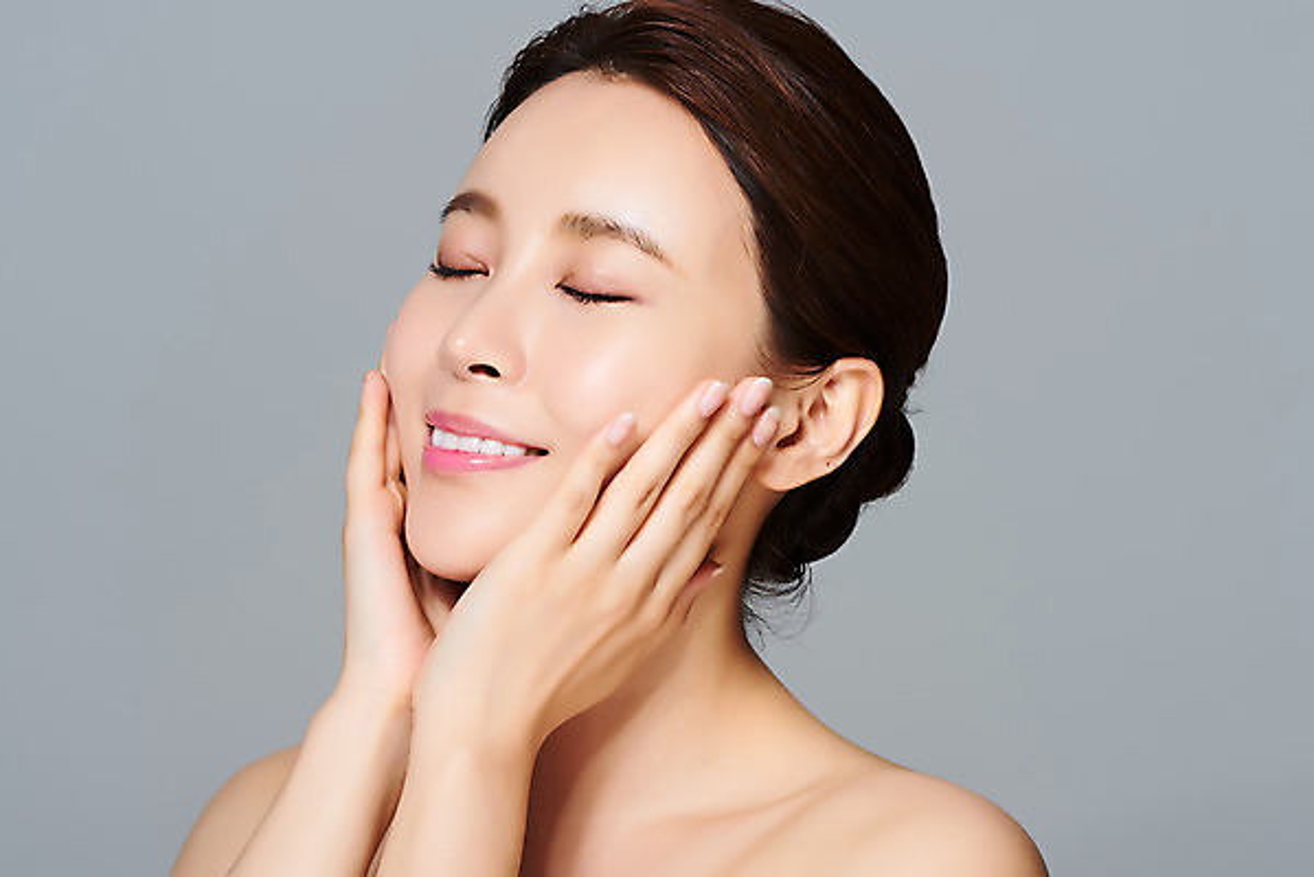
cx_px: 657
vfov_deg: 13.1
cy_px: 438
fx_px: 3834
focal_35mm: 105
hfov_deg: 19.4
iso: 64
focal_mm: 105
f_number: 16
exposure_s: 1/125
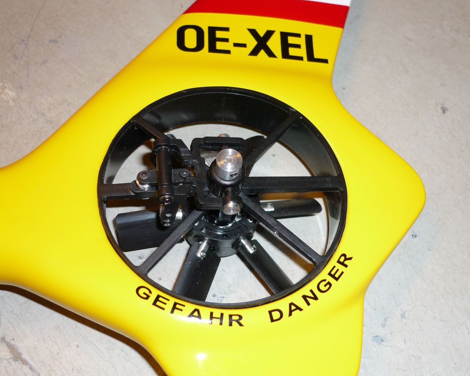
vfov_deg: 32.7
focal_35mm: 46
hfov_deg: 40.3
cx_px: 242
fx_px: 640
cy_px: 188
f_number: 3.1
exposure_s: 1/30
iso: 100
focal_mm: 7.8
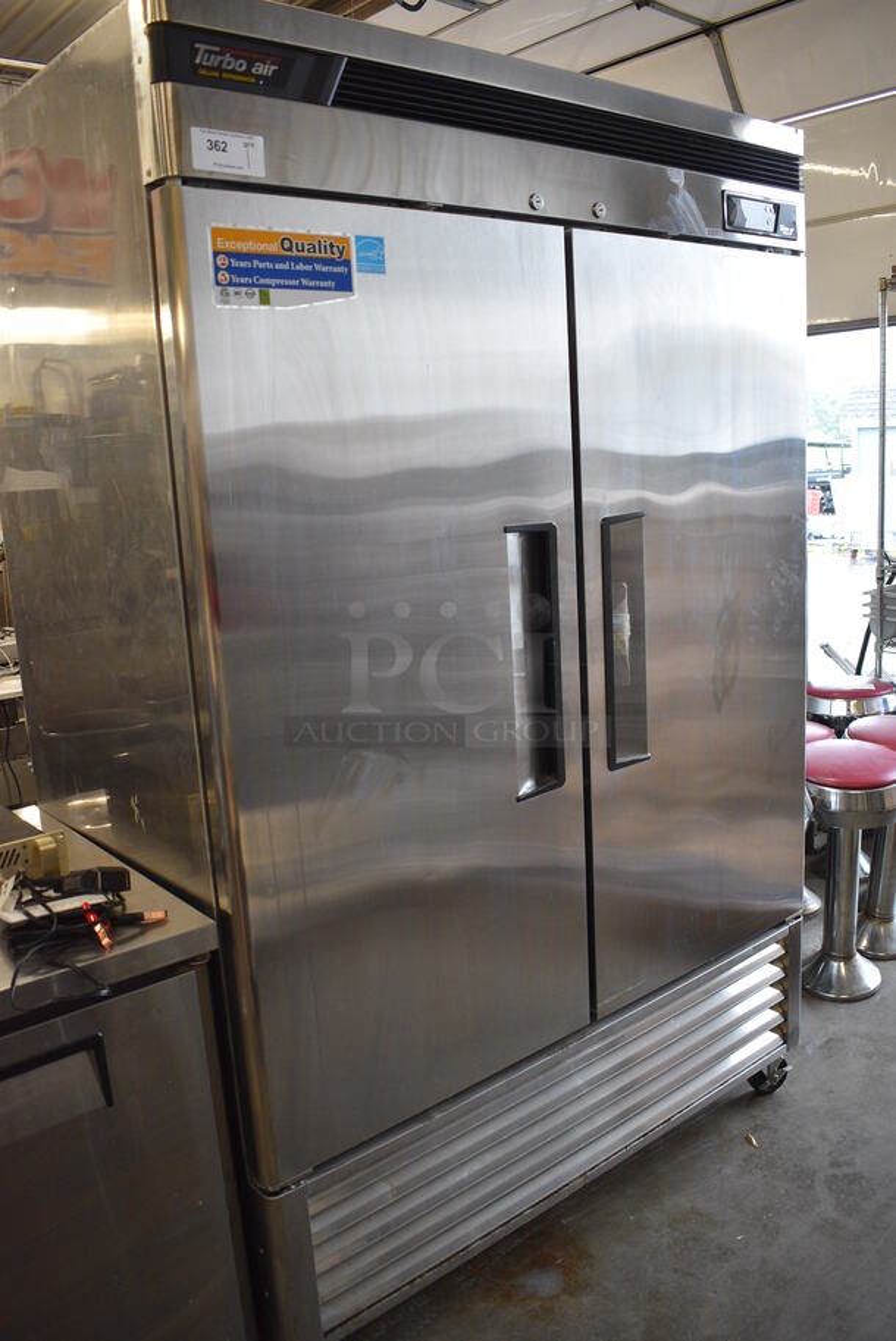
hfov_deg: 43.7
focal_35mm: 30
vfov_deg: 61.9
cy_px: 670
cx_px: 448
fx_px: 1118
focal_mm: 20
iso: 1100
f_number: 3.5
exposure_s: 1/125
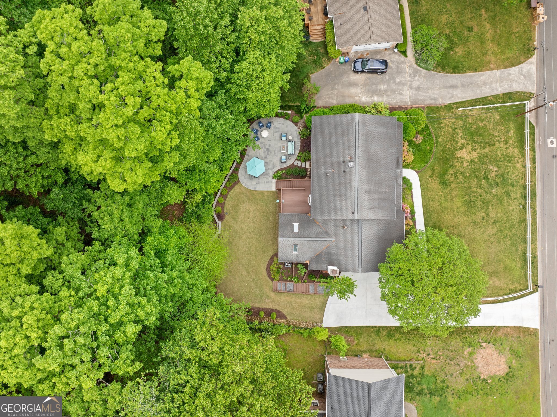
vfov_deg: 56.8
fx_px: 386
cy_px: 208
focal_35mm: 24
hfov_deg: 71.6
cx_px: 278
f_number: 2.8
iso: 100
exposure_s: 1/30
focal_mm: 12.29
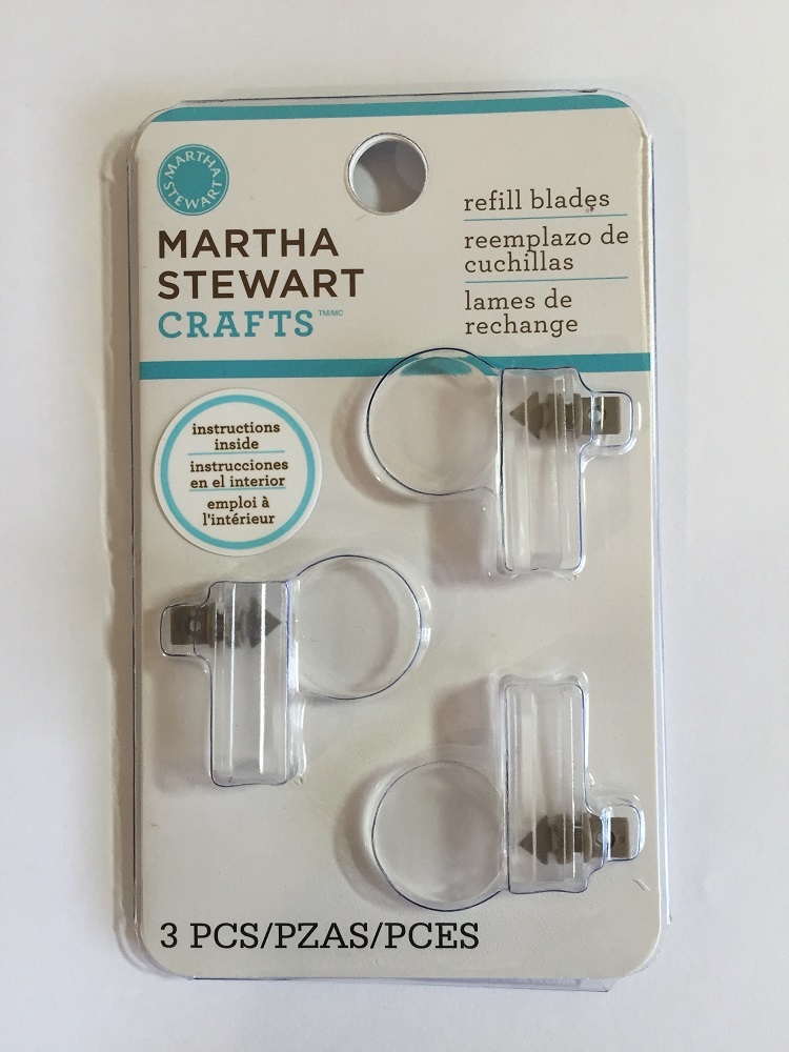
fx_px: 881
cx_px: 394
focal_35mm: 29
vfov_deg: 61.7
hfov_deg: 48.2
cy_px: 526
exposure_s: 1/33
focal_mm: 4.15
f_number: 2.2
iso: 50
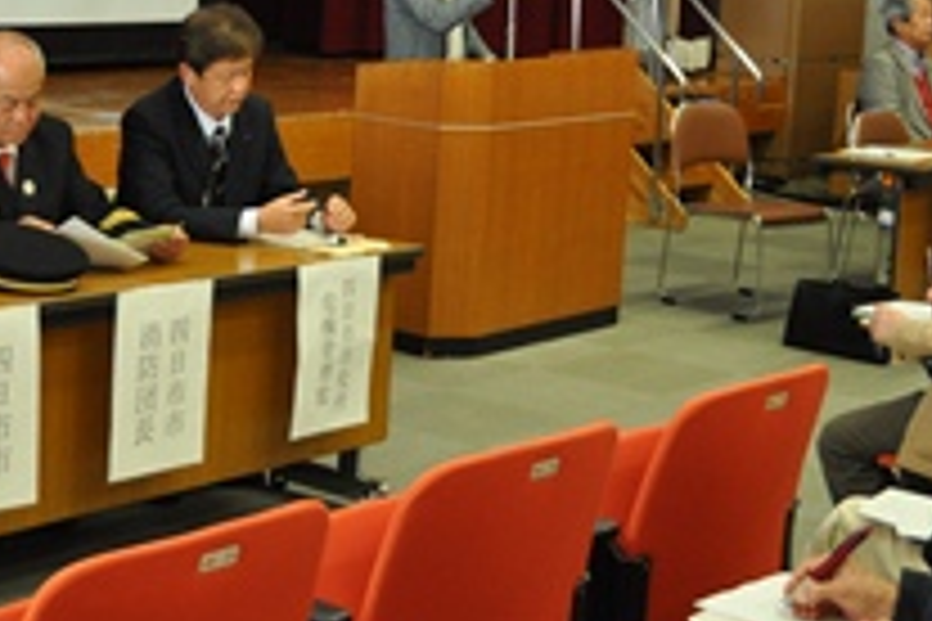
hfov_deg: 25.6
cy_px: 108
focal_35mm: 78
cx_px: 216
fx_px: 2019
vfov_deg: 17.3
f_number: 4
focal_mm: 24
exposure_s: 1/50
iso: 800
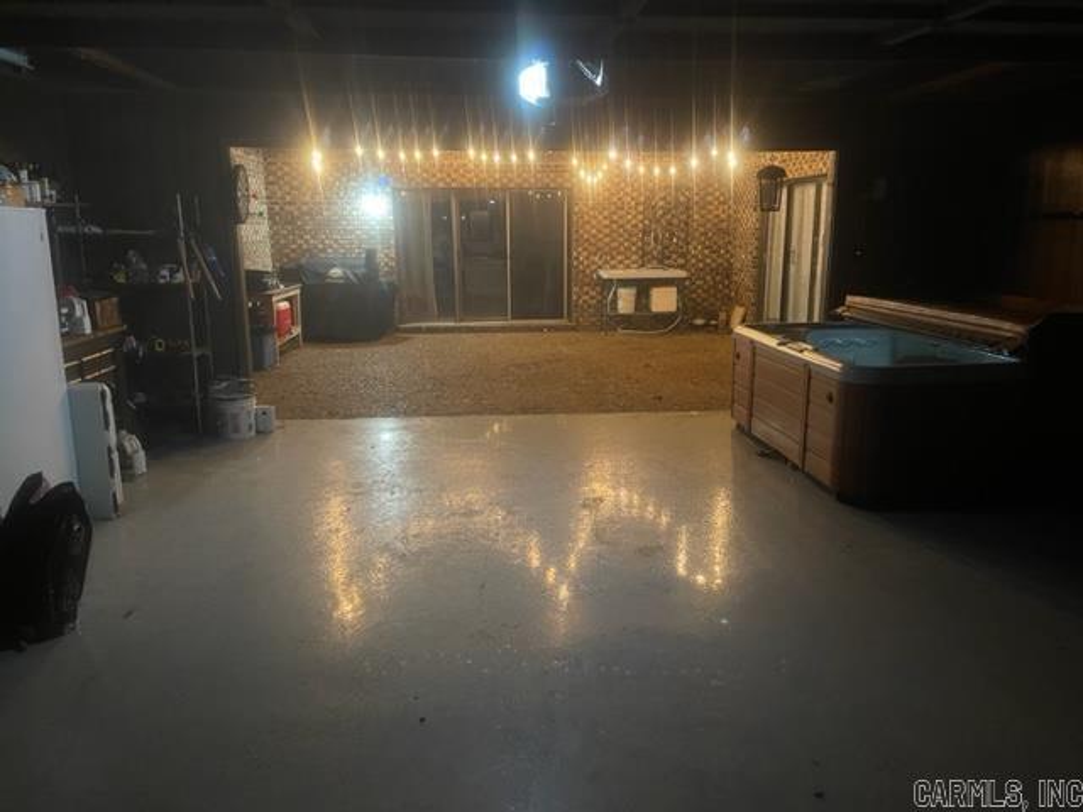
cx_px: 542
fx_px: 813
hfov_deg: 67.3
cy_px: 406
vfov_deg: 53.1
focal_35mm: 26
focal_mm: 5.1
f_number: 1.6
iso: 640
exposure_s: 1/30
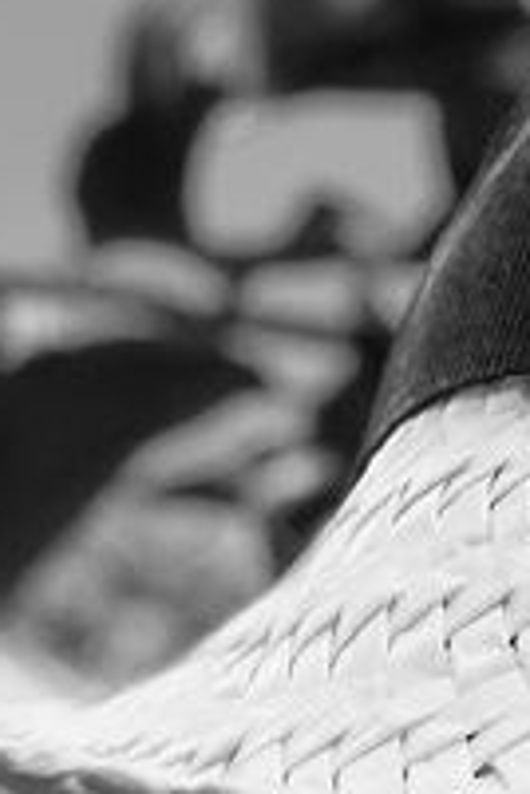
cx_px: 1875
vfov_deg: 10.0
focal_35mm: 199
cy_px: 1173
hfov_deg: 6.1
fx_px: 4394
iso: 200
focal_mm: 12
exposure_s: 1/320
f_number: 4
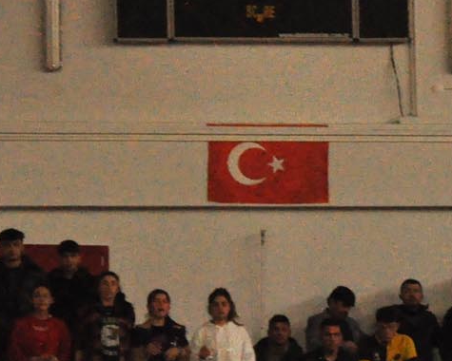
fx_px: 5231
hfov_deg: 4.9
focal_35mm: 391
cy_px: 492
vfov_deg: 3.9
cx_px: 588
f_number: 5.3
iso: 3200
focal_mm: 66
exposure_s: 1/640
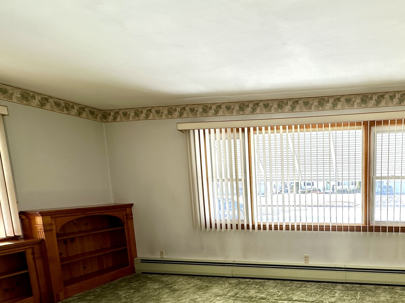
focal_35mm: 25
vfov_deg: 52.6
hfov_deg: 63.2
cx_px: 326
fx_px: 292
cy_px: 225
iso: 40
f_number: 2.2
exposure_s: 1/99
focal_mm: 2.22
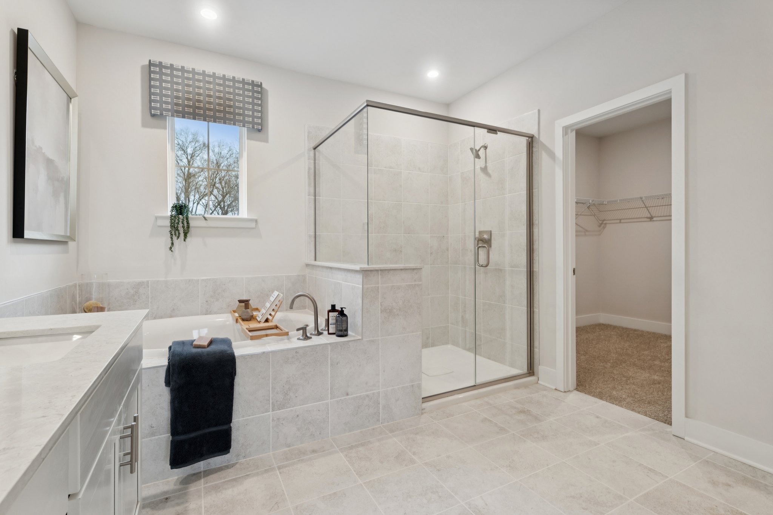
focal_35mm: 16
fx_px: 344
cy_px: 258
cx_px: 386
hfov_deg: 96.7
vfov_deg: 73.7
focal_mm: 16
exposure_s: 1/5
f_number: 8
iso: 400
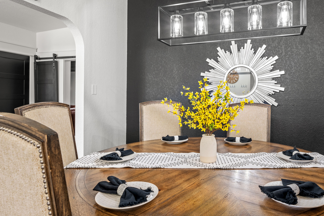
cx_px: 201
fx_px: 216
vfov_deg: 53.0
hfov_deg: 72.6
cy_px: 96
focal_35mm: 24
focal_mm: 14
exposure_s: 1/6
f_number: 6.3
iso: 100
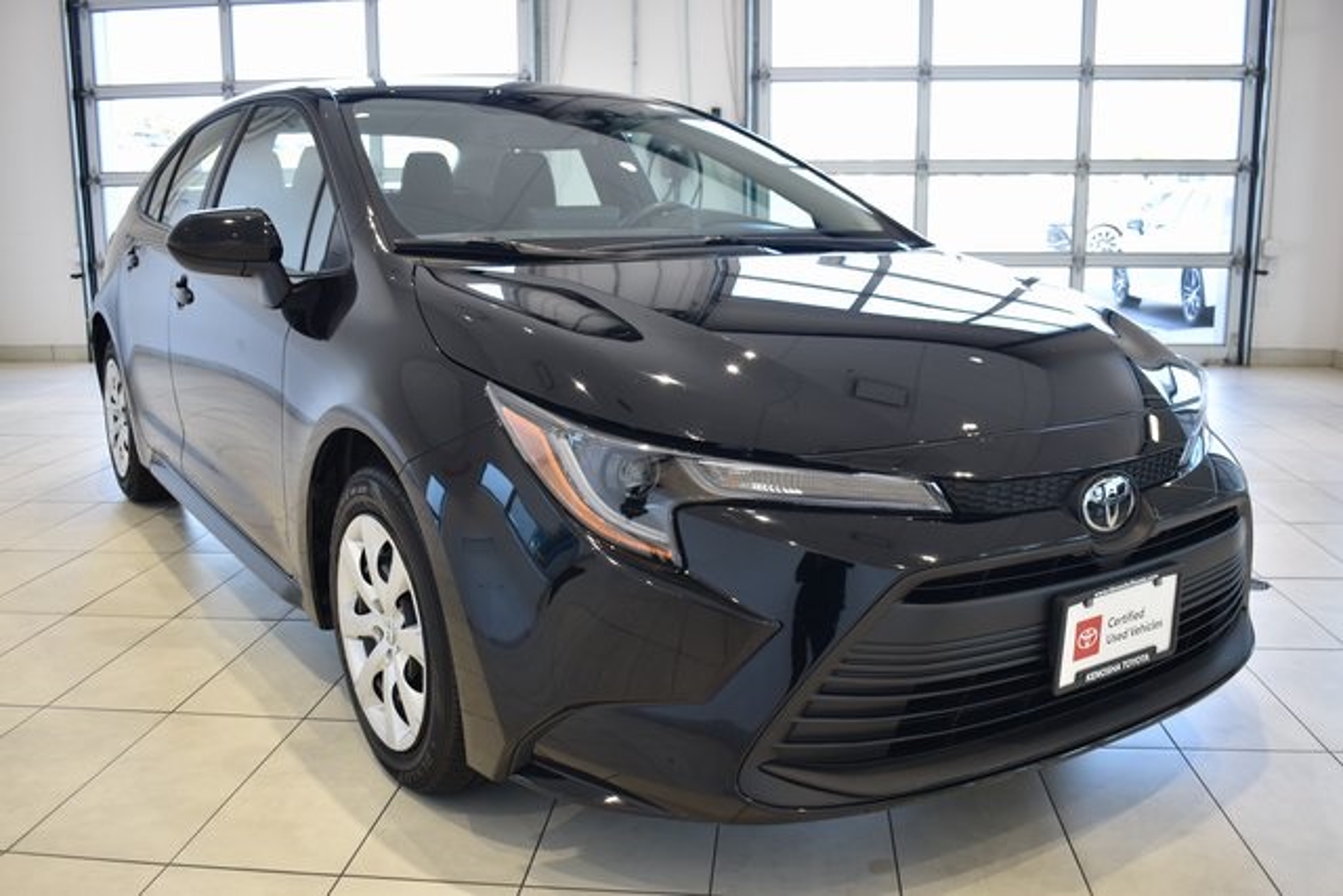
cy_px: 448
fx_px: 1231
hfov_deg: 57.2
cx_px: 672
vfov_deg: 40.0
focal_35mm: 33
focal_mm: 22
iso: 140
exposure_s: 1/30
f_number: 3.8
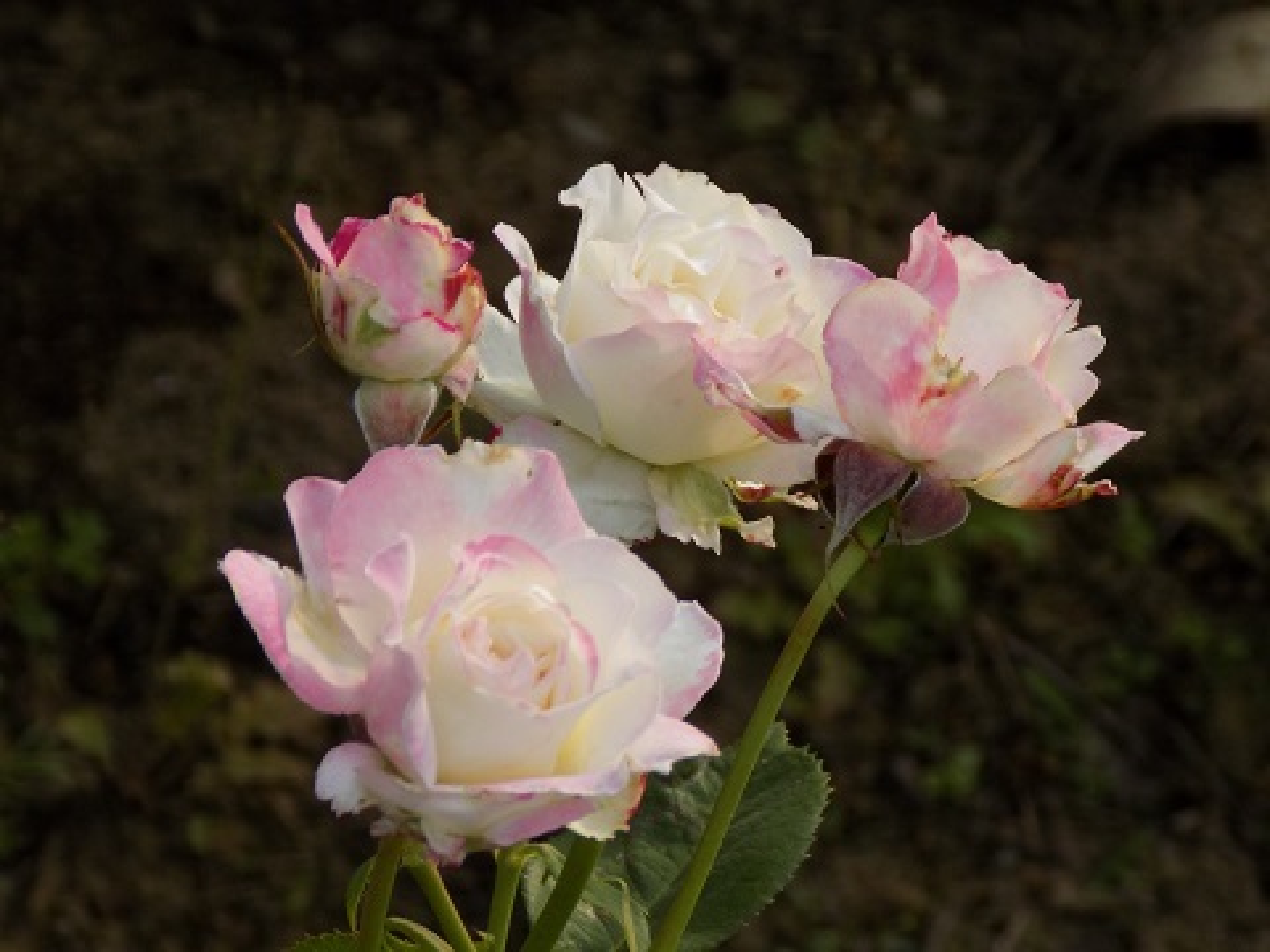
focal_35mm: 280
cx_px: 635
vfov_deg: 5.3
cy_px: 476
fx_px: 10273
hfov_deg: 7.1
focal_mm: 49.7
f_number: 5.8
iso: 80
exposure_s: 1/200
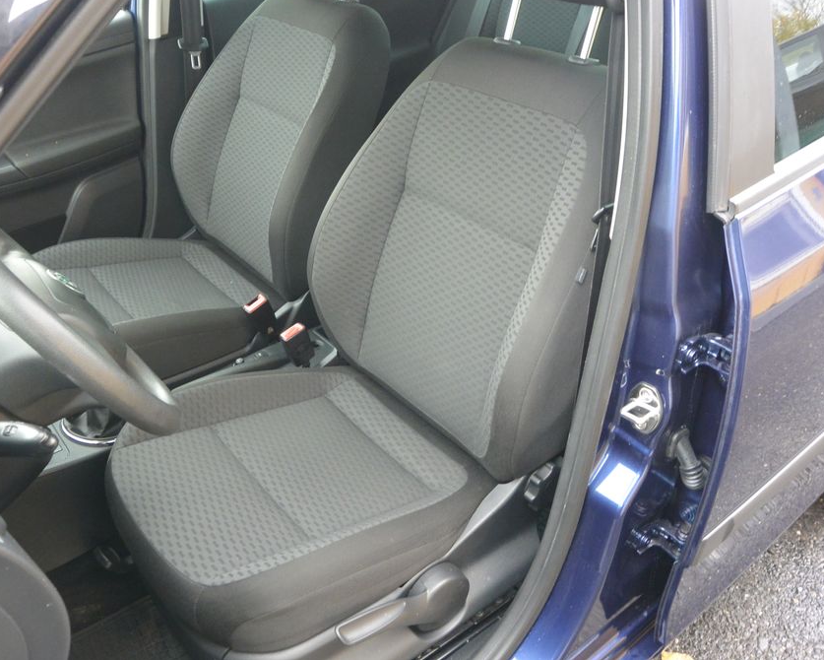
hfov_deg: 57.1
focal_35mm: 31
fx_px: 756
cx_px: 372
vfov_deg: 47.1
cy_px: 325
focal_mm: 10
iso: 800
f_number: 3.5
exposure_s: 1/60
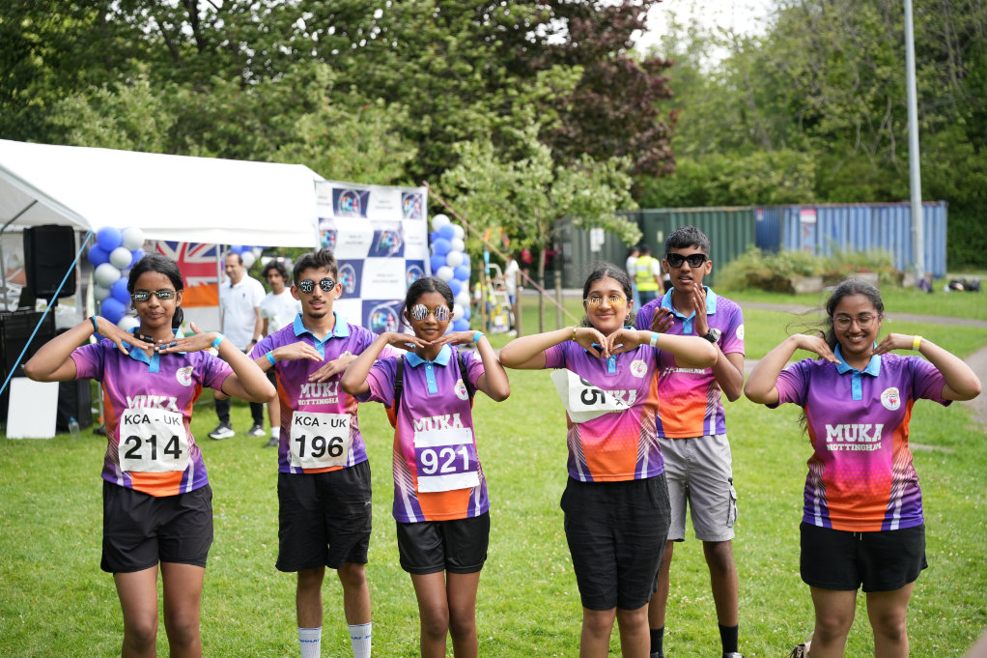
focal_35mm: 53
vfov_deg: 25.4
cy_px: 329
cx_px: 494
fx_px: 1461
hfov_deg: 37.3
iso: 250
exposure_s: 1/1000
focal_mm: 53.3
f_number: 2.8
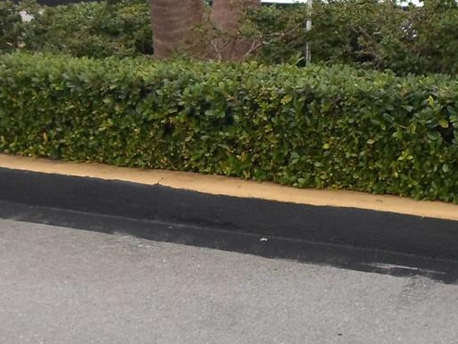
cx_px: 243
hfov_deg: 25.3
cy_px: -91
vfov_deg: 18.0
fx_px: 1019
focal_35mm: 77
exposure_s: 1/180
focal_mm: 4.5
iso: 80
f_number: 2.5
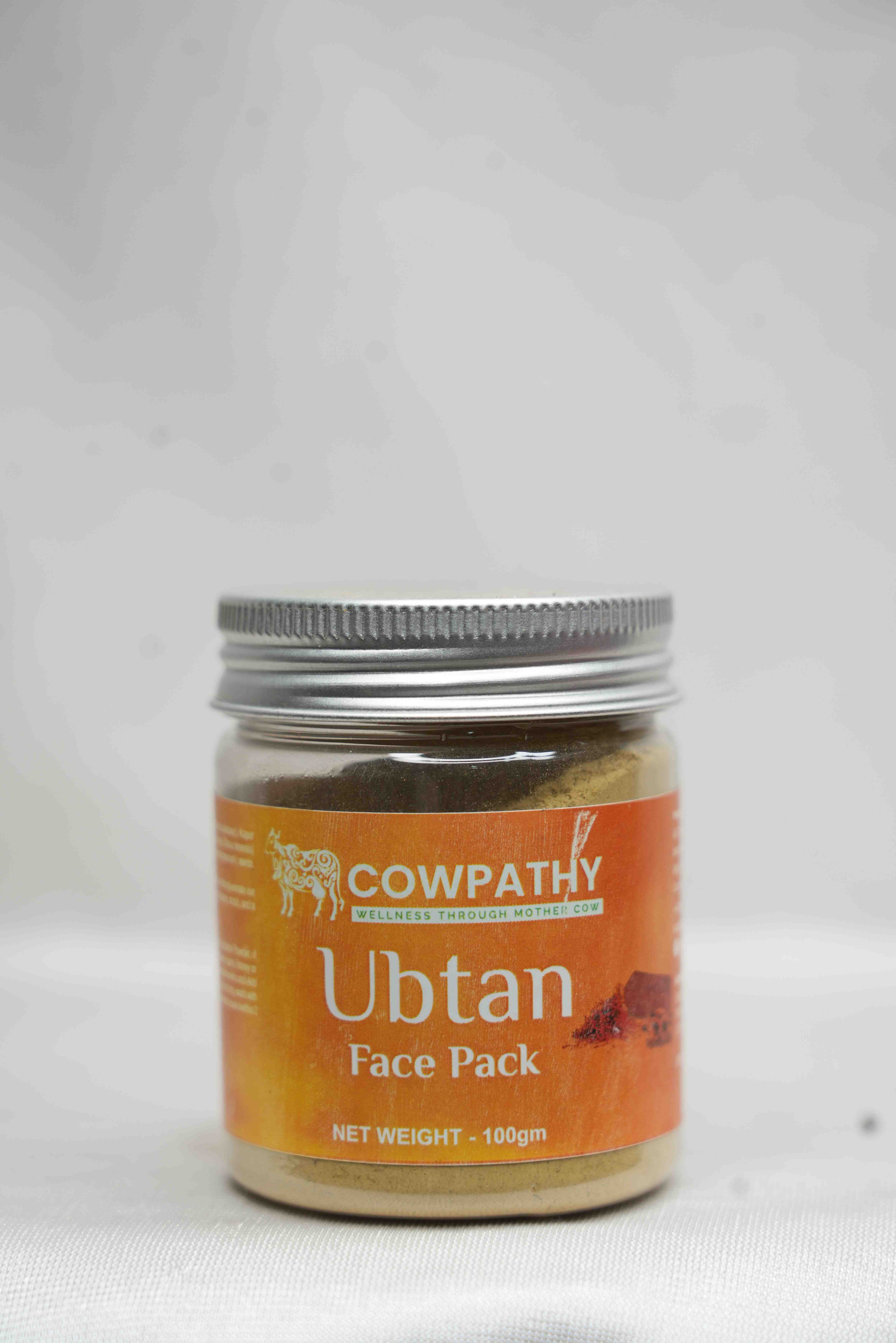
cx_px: 448
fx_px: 3920
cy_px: 672
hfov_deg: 13.0
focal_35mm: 105
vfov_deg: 19.5
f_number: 5.6
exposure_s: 1/60
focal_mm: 105
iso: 250
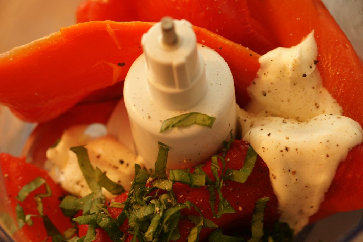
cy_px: 121
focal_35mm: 75
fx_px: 756
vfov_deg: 18.2
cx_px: 182
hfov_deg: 27.0
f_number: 3.5
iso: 1000
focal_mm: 50
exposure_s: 1/40
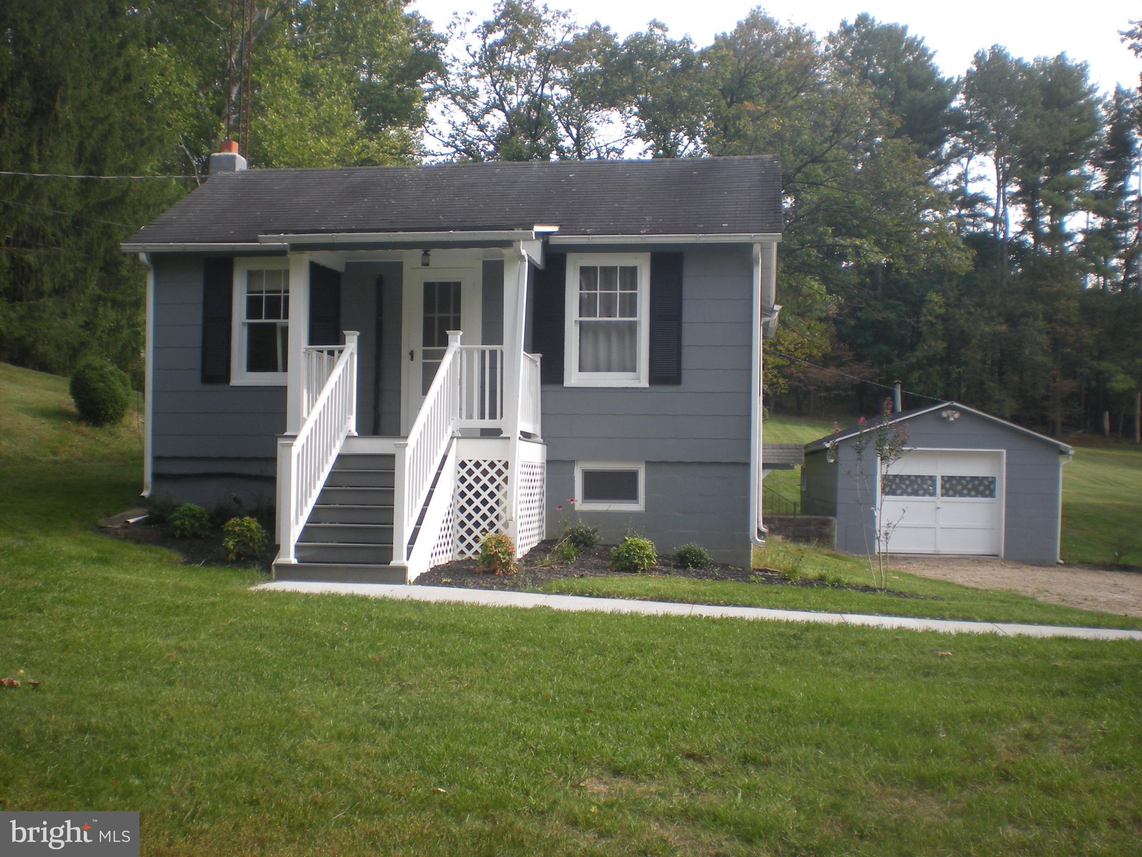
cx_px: 571
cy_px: 428
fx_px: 1254
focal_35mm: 38
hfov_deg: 49.0
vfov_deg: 37.7
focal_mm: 6.3
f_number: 4.6
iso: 64
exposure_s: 1/133
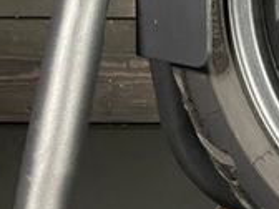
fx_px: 798
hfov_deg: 16.5
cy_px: -35
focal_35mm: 99
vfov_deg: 14.5
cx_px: 505
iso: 500
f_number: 1.6
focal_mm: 4.2
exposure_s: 1/33
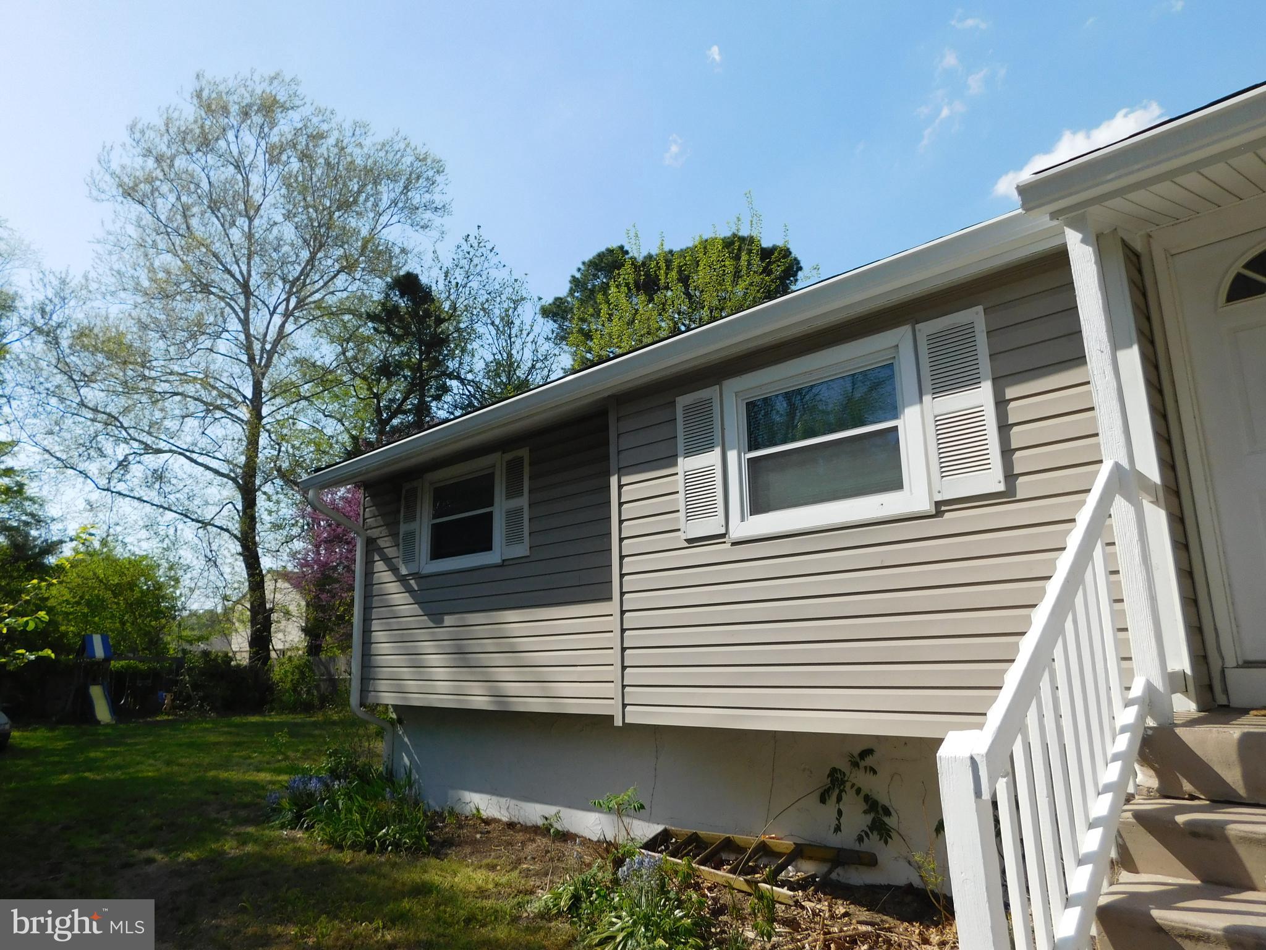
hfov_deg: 73.9
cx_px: 633
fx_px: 841
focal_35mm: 23
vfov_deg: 58.9
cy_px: 475
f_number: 6
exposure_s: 1/500
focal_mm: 4
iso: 125
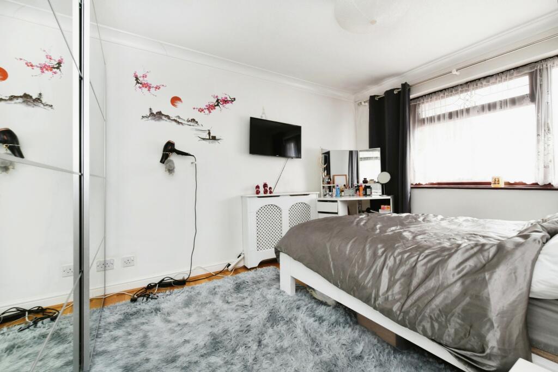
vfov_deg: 73.8
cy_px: 186
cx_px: 279
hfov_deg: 96.7
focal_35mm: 16
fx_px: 248
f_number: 10
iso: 640
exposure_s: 1/60
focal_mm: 16
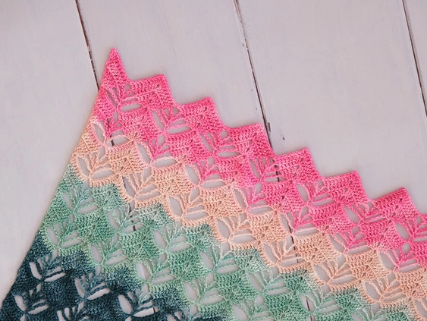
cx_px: 234
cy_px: 160
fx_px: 1457
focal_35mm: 118
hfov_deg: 16.7
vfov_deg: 12.6
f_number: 4
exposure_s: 1/210
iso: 5000
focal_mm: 72.1
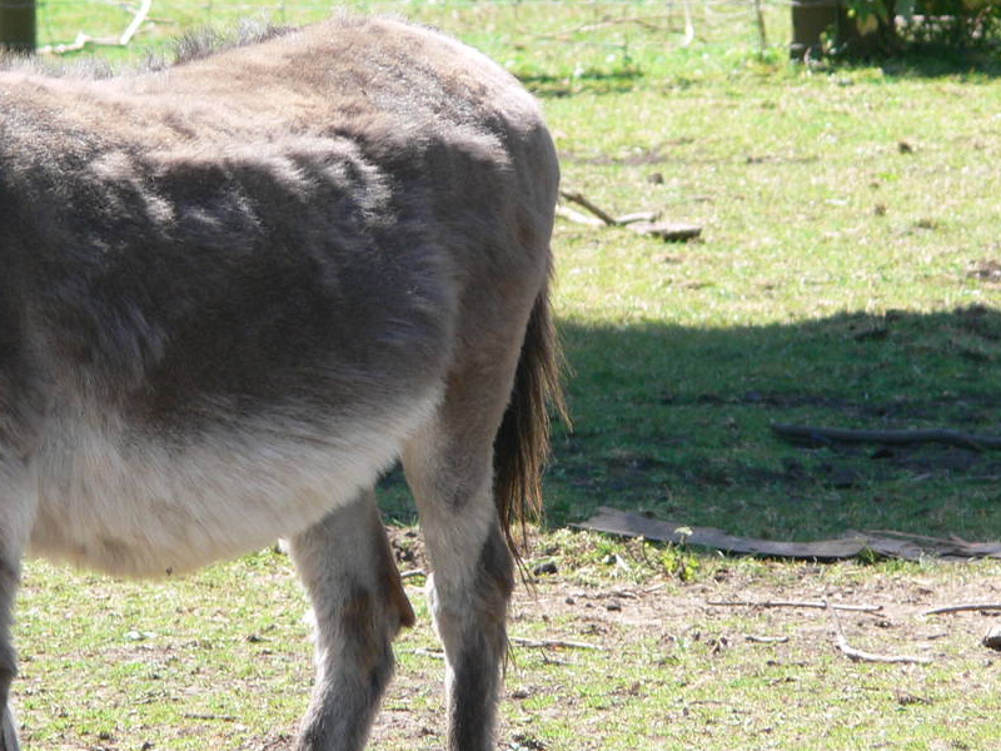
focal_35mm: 840
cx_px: 145
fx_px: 24291
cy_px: 335
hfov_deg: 2.4
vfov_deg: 1.8
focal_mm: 88.8
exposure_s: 1/100
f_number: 5.6
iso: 80
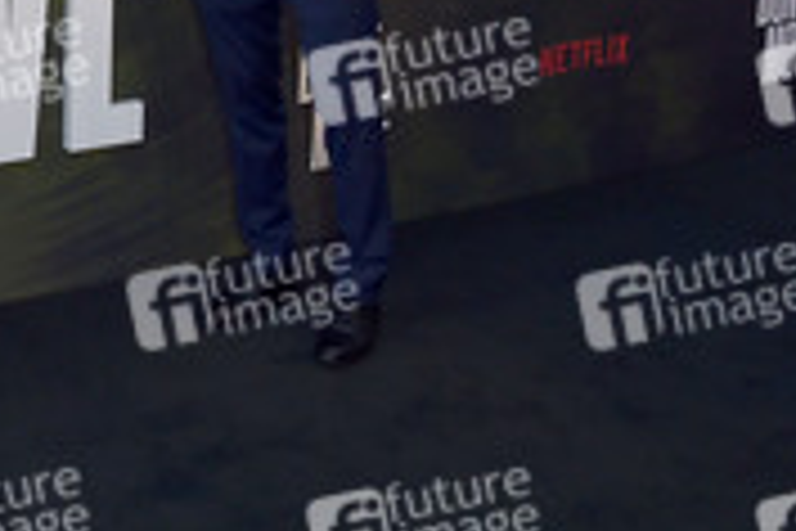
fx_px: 1349
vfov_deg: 21.2
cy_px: -40
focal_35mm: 61
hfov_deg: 28.7
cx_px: -148
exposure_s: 1/200
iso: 800
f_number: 6.3
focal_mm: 24
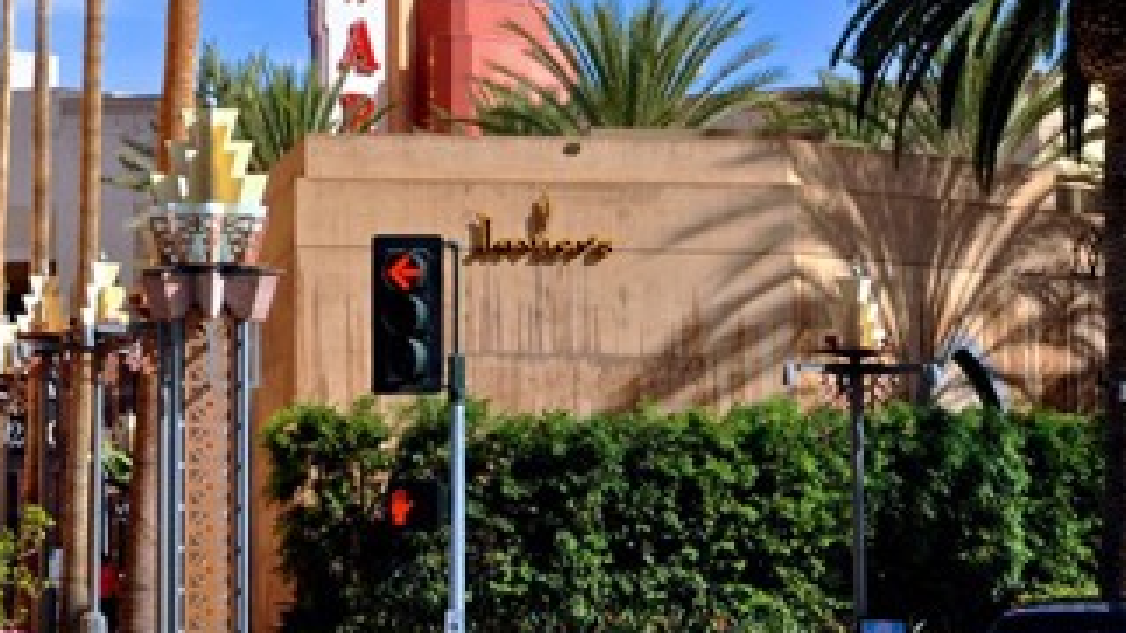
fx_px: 6150
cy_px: 114
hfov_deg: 10.4
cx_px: 73
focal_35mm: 206
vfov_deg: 5.9
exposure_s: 1/640
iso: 200
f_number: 6.3
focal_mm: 66
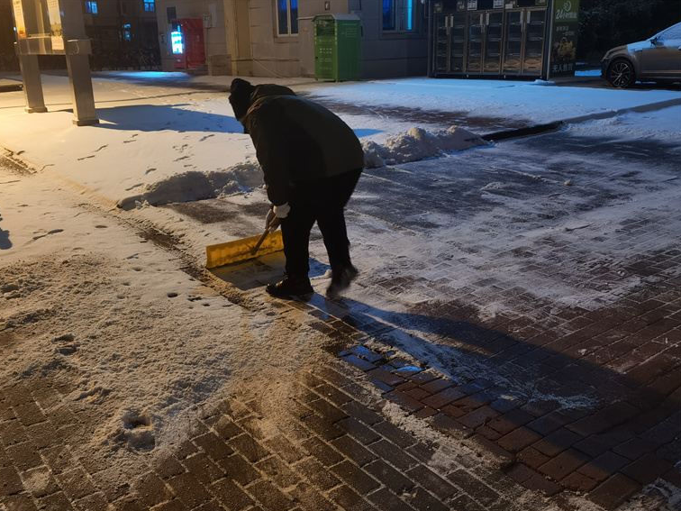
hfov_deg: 51.3
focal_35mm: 36
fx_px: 708
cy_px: 269
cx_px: 325
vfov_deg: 39.6
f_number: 1.6
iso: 400
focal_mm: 5.56
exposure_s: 1/33.3
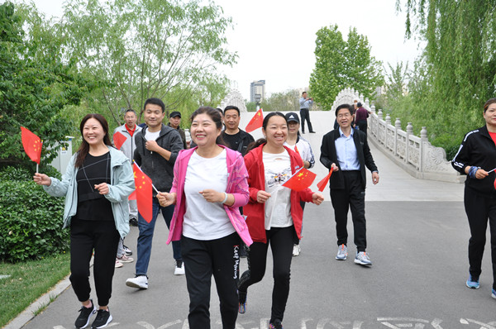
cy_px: 164
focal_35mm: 45
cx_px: 248
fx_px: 619
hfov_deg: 43.7
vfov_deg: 29.8
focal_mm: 30
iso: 200
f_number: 7.1
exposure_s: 1/200
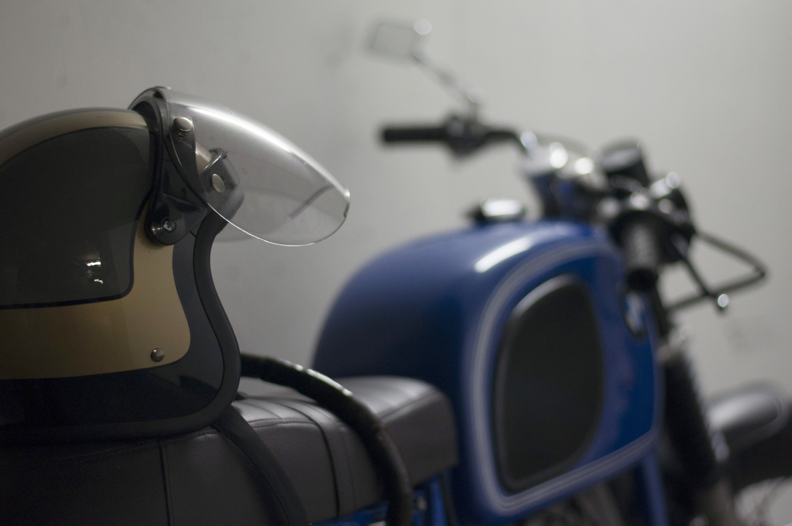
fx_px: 1648
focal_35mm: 75
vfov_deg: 18.1
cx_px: 396
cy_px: 263
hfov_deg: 27.0
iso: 800
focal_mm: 50
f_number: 1.8
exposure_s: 1/125
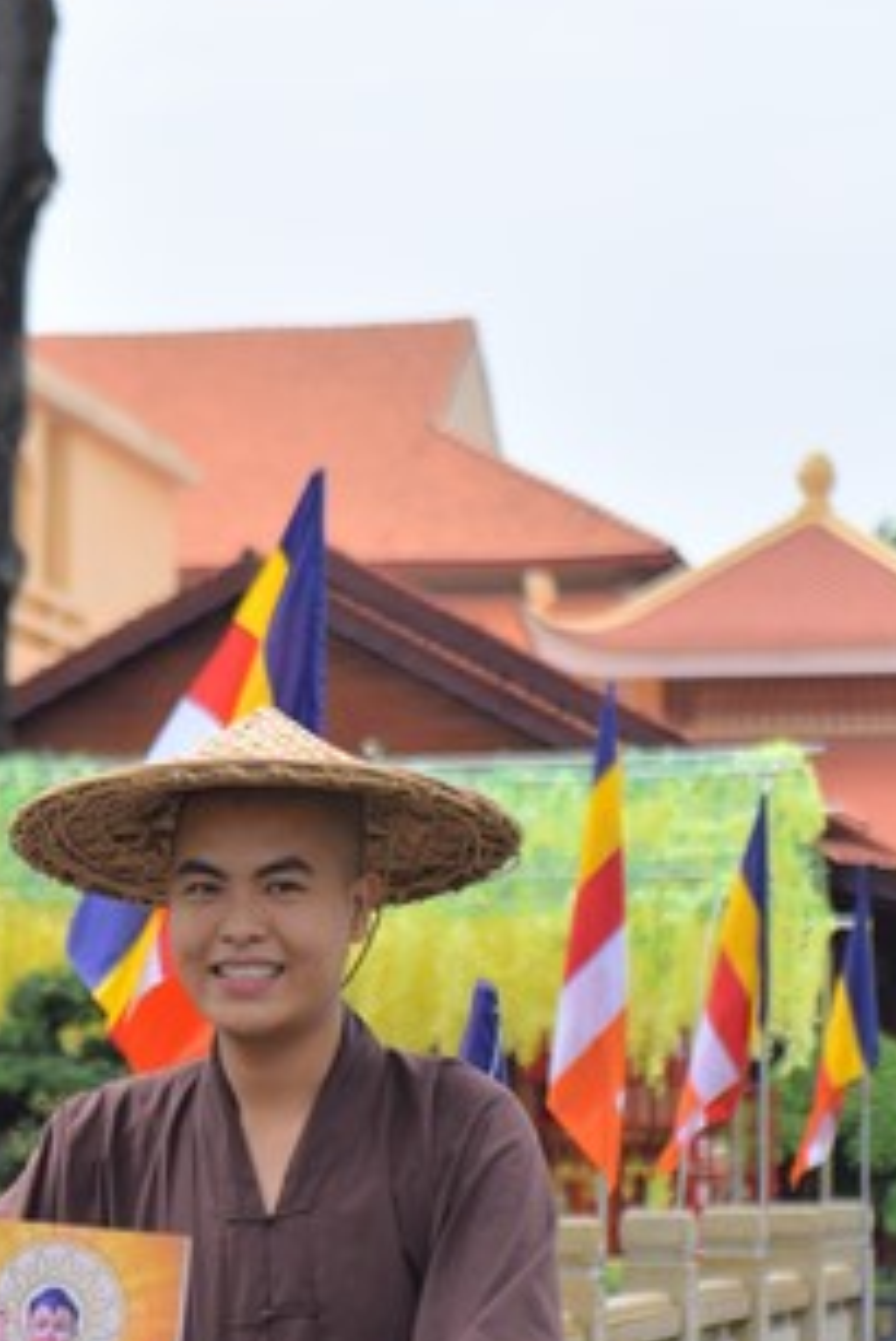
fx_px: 5519
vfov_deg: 13.7
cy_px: 1219
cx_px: -28
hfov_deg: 9.2
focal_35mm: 148
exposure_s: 1/1000
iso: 100
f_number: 3.2
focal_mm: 70
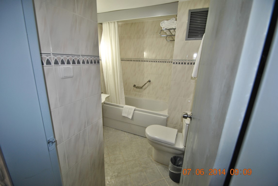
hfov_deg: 100.3
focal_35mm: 15
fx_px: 116
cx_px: 139
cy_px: 93
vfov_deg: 77.5
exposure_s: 1/60
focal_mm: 10
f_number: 3.5
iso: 200
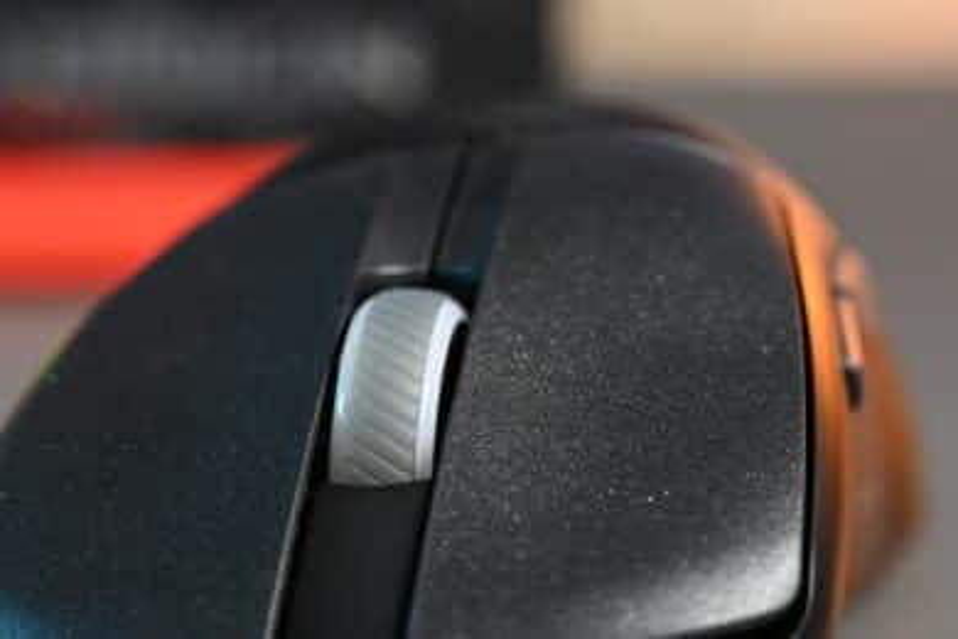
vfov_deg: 13.0
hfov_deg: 19.5
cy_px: 320
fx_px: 2794
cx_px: 479
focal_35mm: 105
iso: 8000
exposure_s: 1/125
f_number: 13
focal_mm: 105
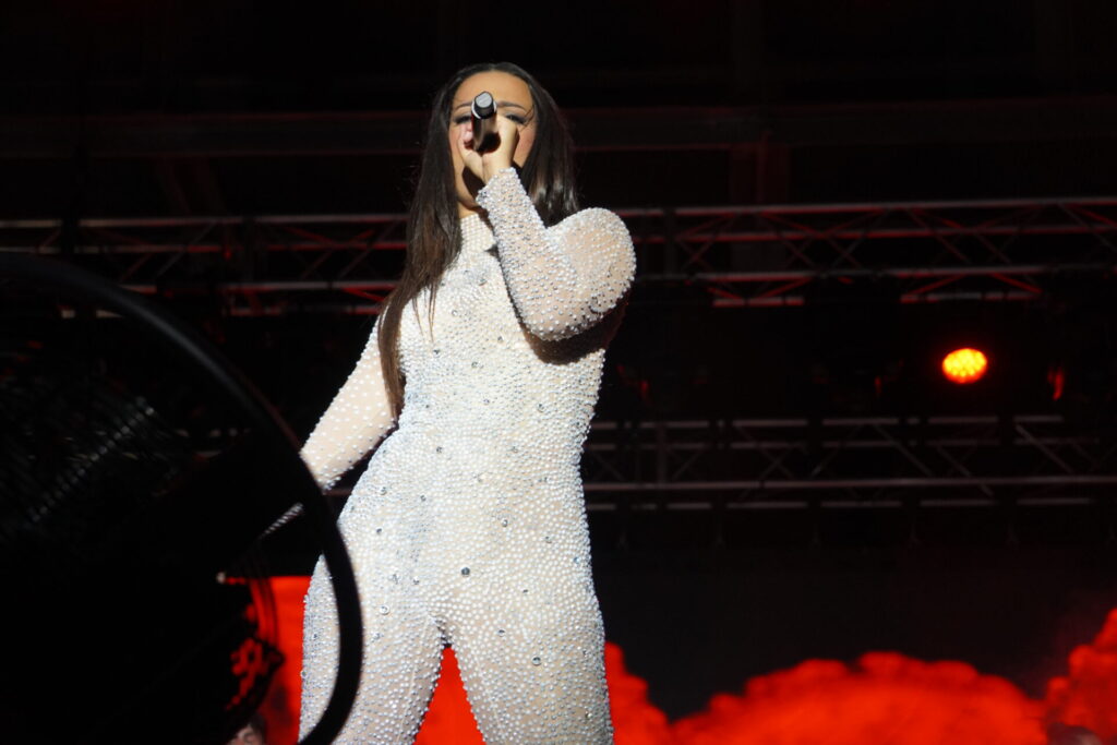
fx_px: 2560
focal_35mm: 82
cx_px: 558
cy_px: 372
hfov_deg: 24.6
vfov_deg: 16.6
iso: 1000
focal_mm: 55
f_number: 4.5
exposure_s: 1/160
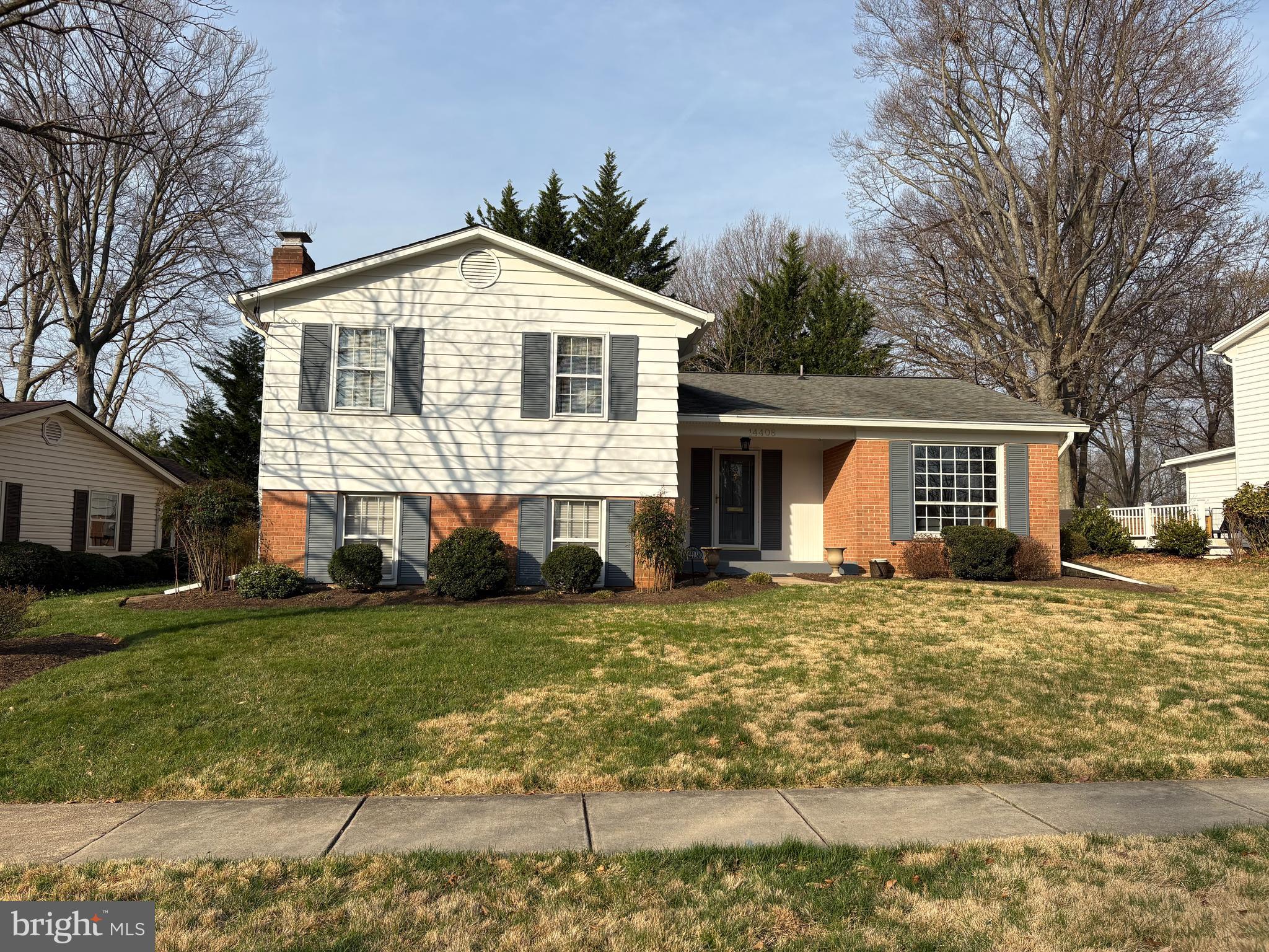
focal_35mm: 26
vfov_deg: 53.1
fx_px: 953
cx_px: 634
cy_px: 476
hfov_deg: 67.3
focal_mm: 5.96
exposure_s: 1/3279
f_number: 1.6
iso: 50
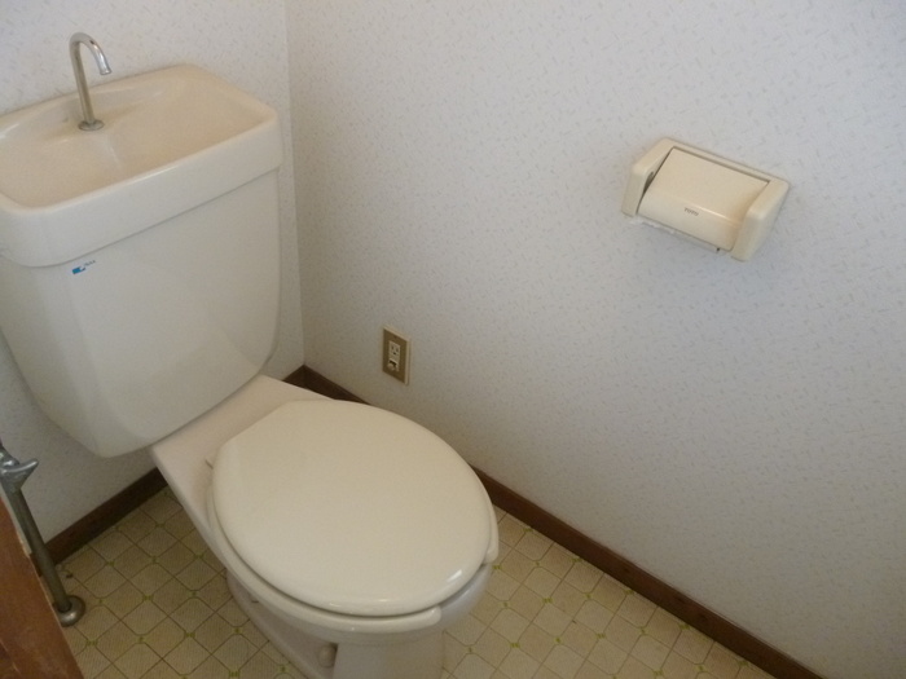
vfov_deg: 49.7
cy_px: 340
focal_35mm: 28
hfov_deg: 63.4
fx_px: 733
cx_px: 453
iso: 400
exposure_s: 1/40
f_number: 3.1
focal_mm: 5
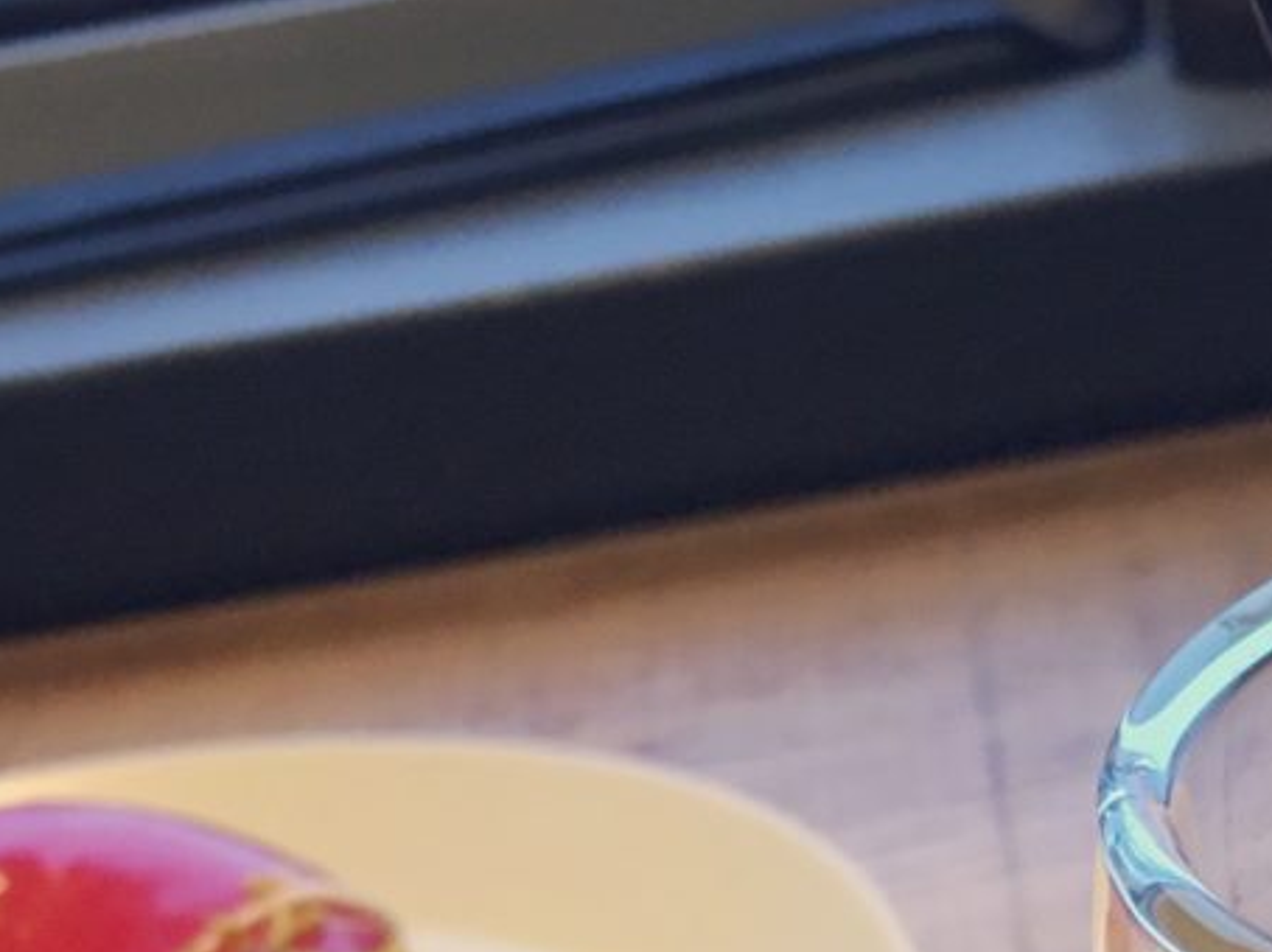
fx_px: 3783
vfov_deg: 13.6
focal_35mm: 103
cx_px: 995
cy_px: 1372
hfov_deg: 18.9
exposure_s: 1/30
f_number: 2.2
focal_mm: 4.15
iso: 160
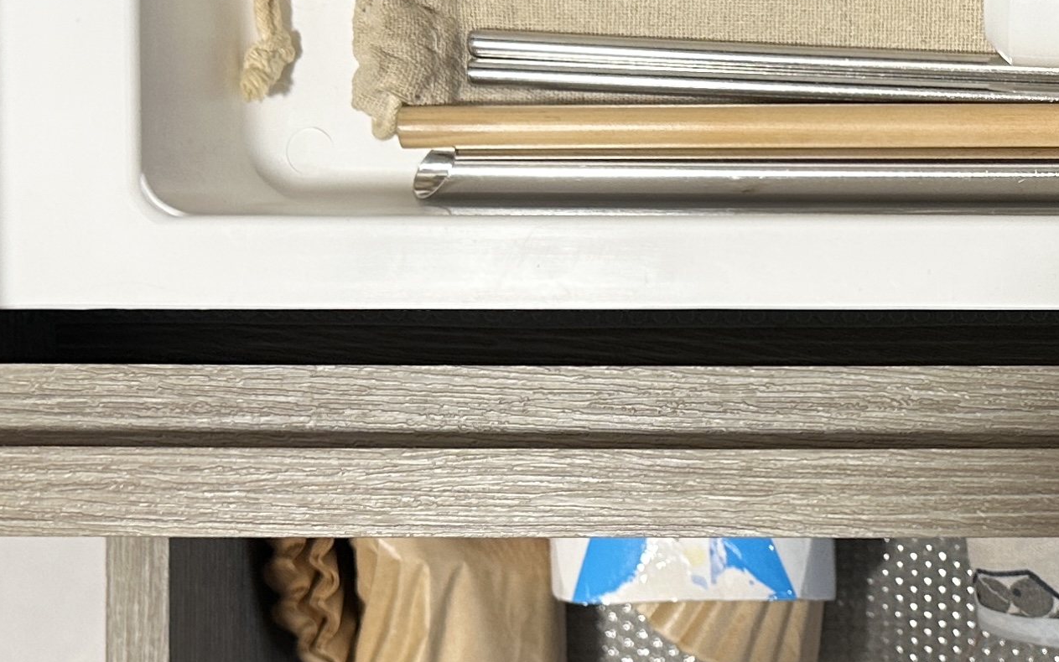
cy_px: 570
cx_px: 960
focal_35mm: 76
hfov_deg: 26.2
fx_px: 2194
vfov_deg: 17.0
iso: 160
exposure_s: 1/100
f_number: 1.78
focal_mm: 6.86
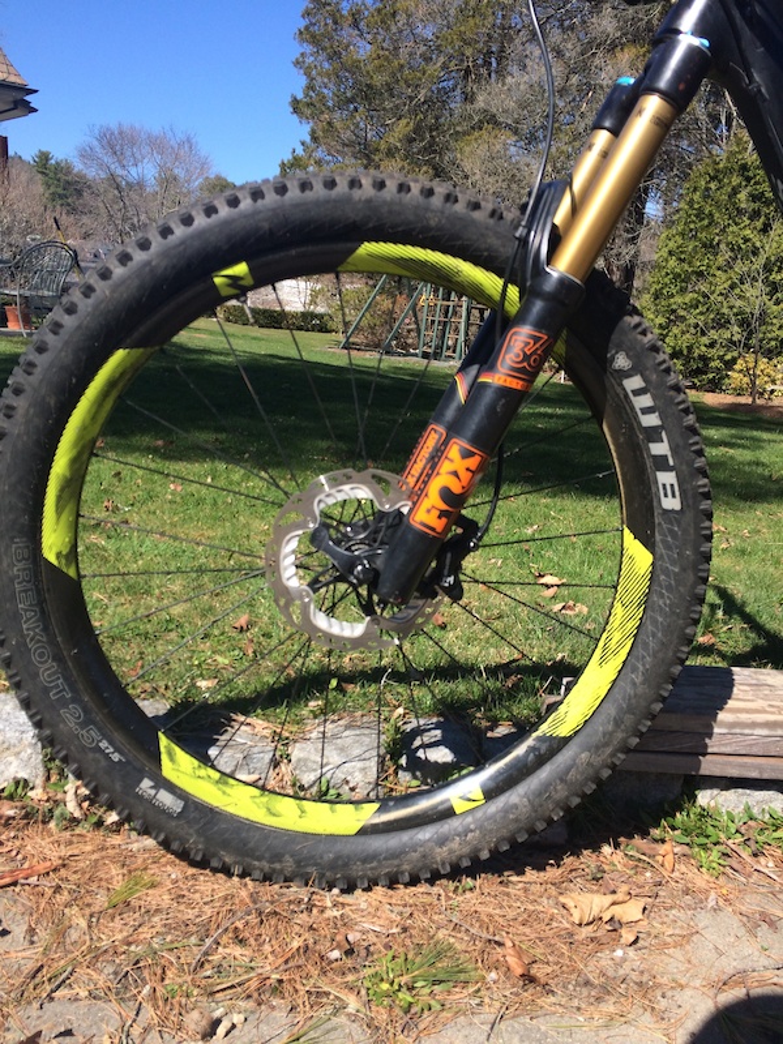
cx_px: 392
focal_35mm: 29
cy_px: 522
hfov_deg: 48.2
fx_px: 875
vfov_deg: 61.7
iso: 32
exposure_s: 1/1282
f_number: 2.2
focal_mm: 4.15
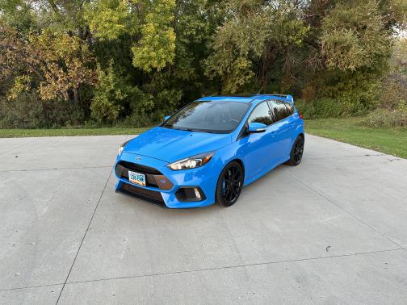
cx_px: 204
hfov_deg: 71.6
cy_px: 152
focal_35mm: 24
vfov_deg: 56.8
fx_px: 282
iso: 100
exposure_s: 1/88
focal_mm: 6.86
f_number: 1.78
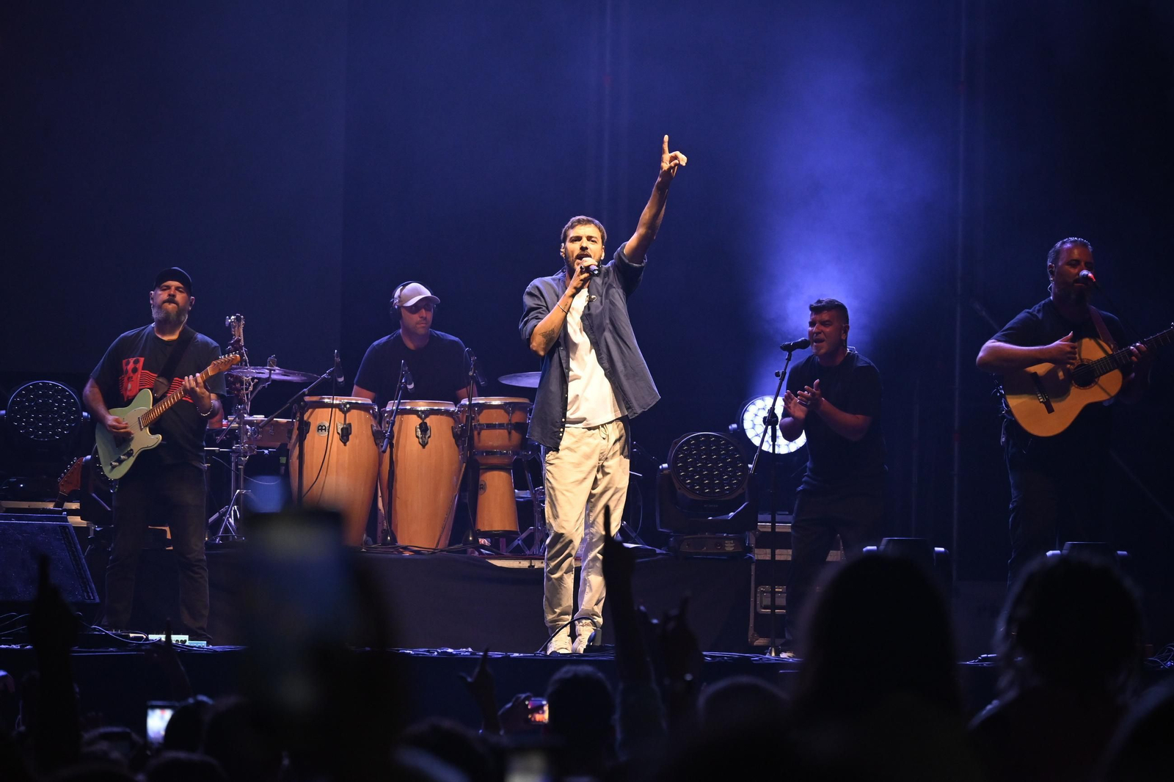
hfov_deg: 9.5
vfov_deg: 6.3
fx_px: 7091
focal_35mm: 218
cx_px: 587
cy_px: 391
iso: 2000
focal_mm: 145
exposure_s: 1/200
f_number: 5.3
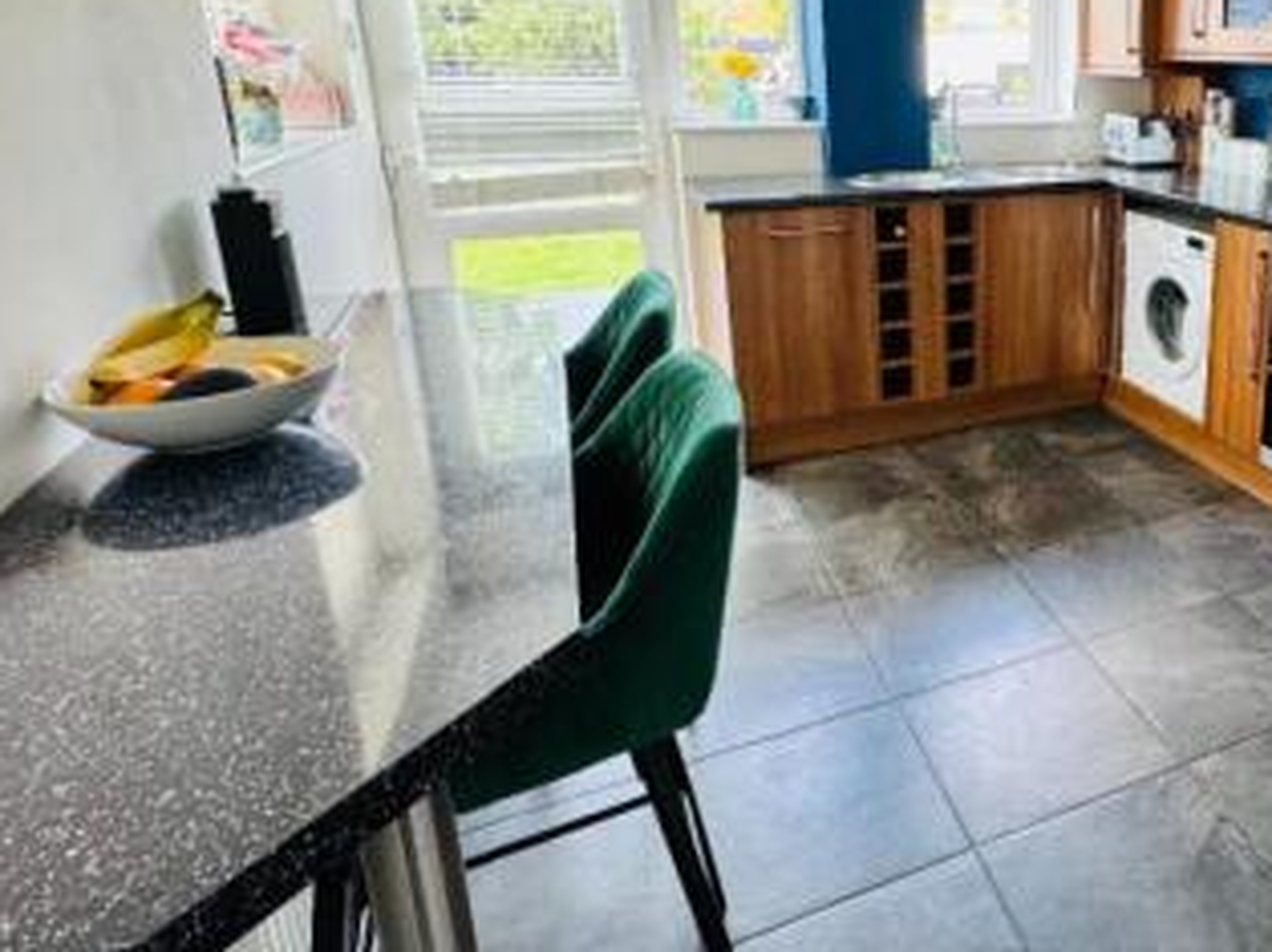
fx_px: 955
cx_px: 1076
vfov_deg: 52.0
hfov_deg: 60.0
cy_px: 314
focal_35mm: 26
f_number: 2.2
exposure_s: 1/99
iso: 250
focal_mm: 2.22
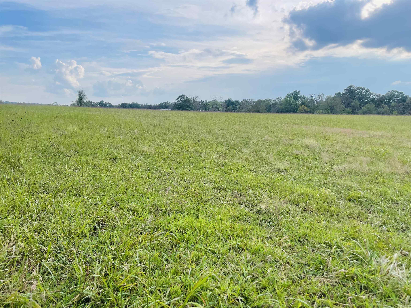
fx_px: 297
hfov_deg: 69.4
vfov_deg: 54.9
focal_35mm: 25
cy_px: 154
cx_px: 206
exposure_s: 1/2786
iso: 32
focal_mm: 5.1
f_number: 1.6
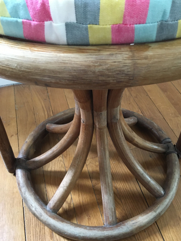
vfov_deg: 53.9
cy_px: 132
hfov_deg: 41.7
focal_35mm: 34
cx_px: 103
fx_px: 237
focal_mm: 4.15
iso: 200
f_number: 2.2
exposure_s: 1/17
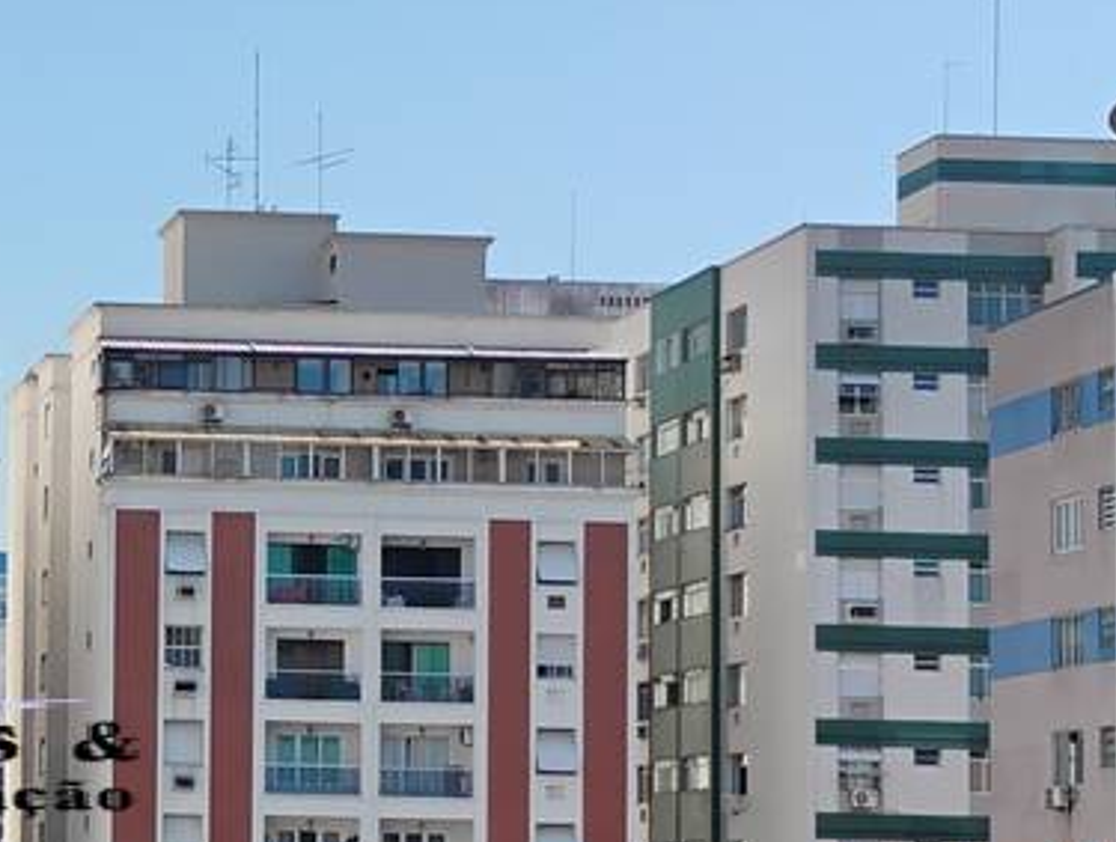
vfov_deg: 13.8
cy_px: 684
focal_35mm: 107
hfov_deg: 17.3
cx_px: -298
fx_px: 3457
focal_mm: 4.26
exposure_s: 1/810
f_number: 1.8
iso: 100
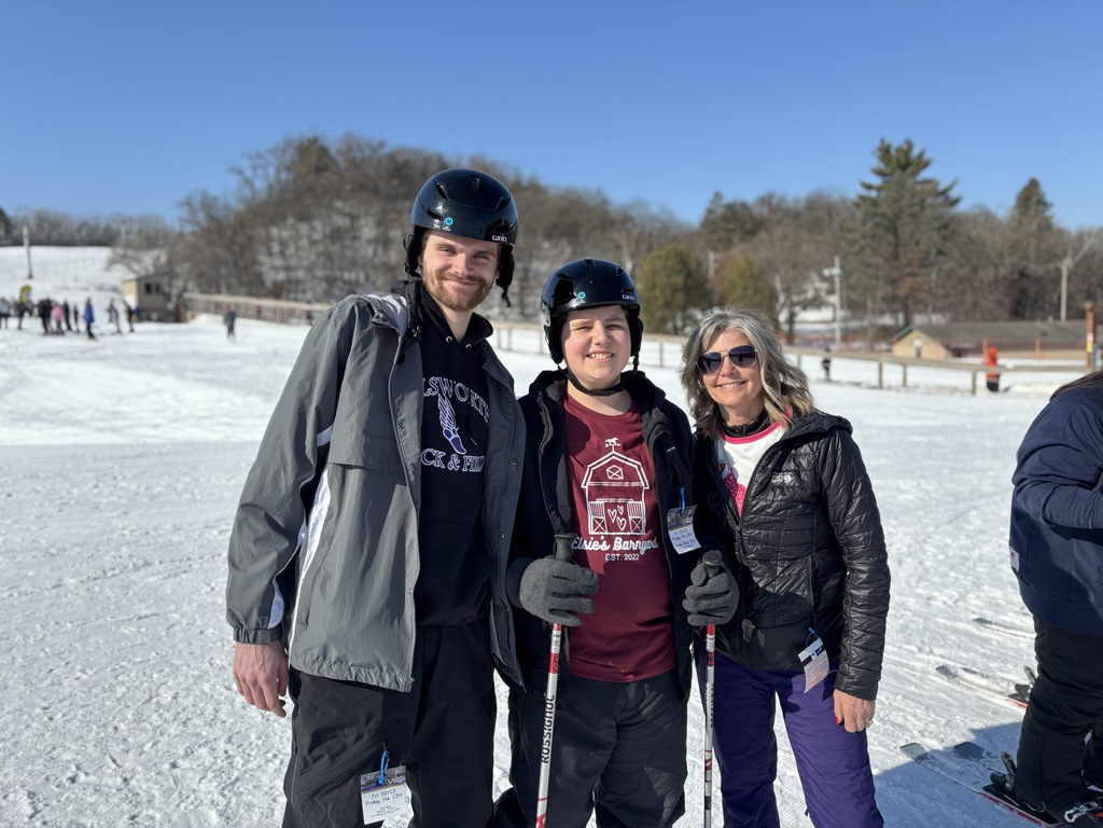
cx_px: 552
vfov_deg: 53.1
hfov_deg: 67.3
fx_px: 828
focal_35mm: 26
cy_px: 414
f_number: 1.6
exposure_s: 1/1721
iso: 50
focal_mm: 5.96
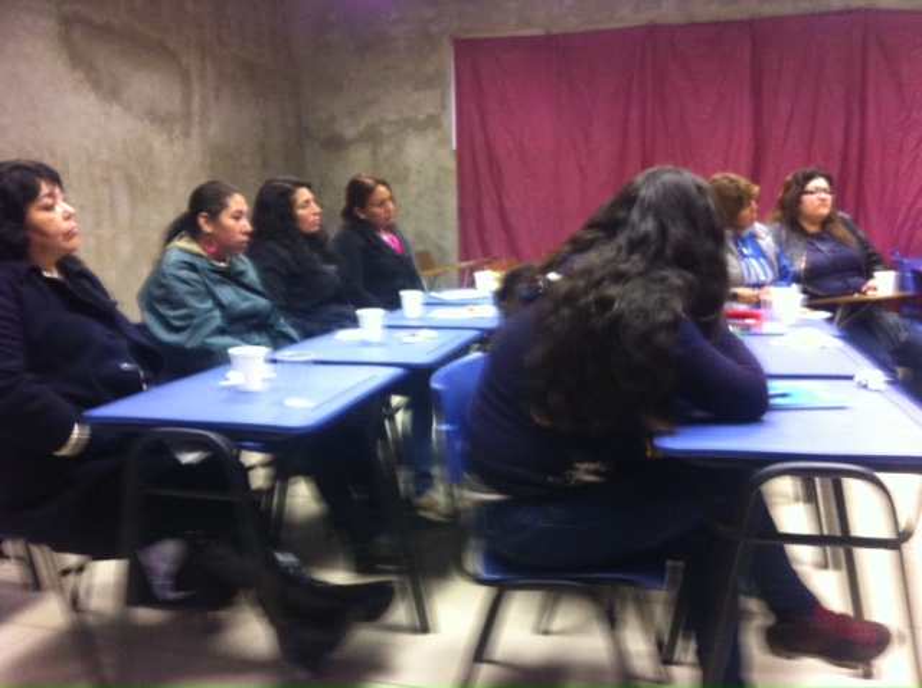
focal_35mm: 35
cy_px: 344
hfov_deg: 52.7
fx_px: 931
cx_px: 461
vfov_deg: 40.6
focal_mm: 3.85
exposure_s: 1/15
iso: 200
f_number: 2.8
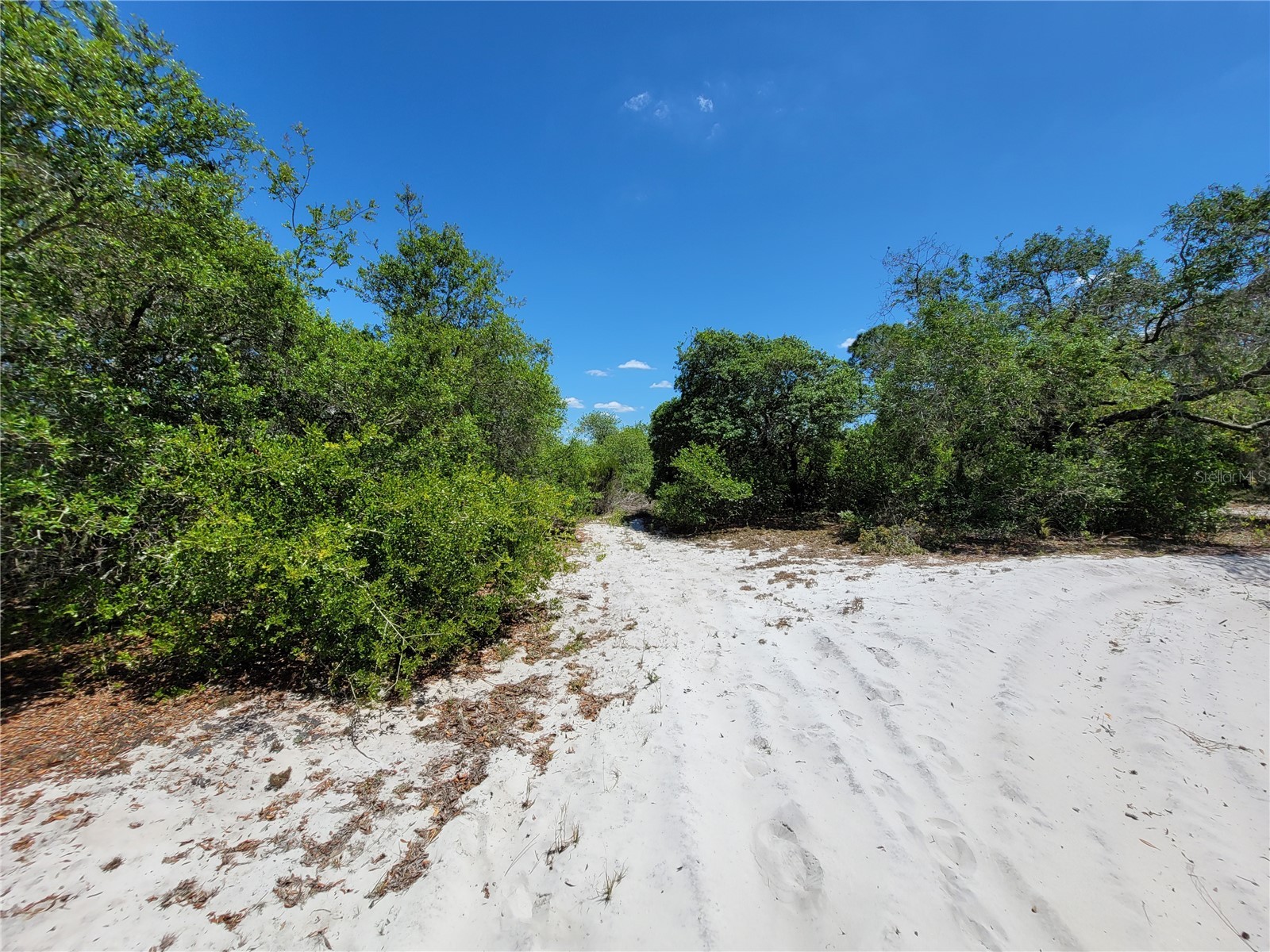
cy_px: 476
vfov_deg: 89.9
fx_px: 477
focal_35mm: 13
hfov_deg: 106.2
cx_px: 635
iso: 64
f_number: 2.2
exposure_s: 1/2745
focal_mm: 2.2
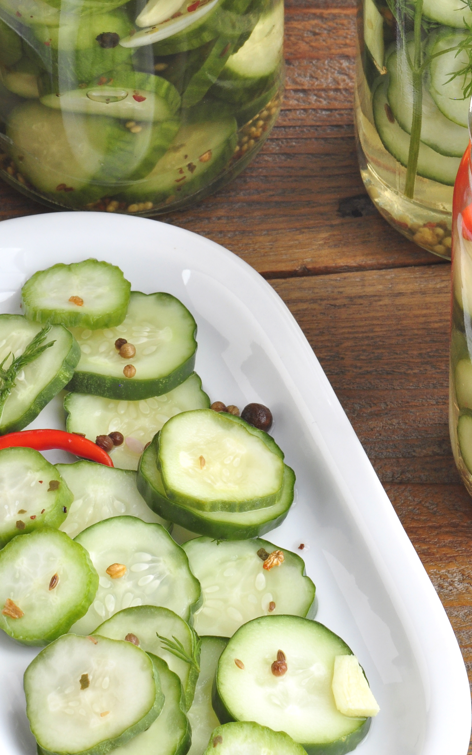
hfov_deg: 5.6
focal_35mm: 234
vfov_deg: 8.9
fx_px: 4816
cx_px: 292
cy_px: 135
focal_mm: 90
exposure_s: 1/10
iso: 320
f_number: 20
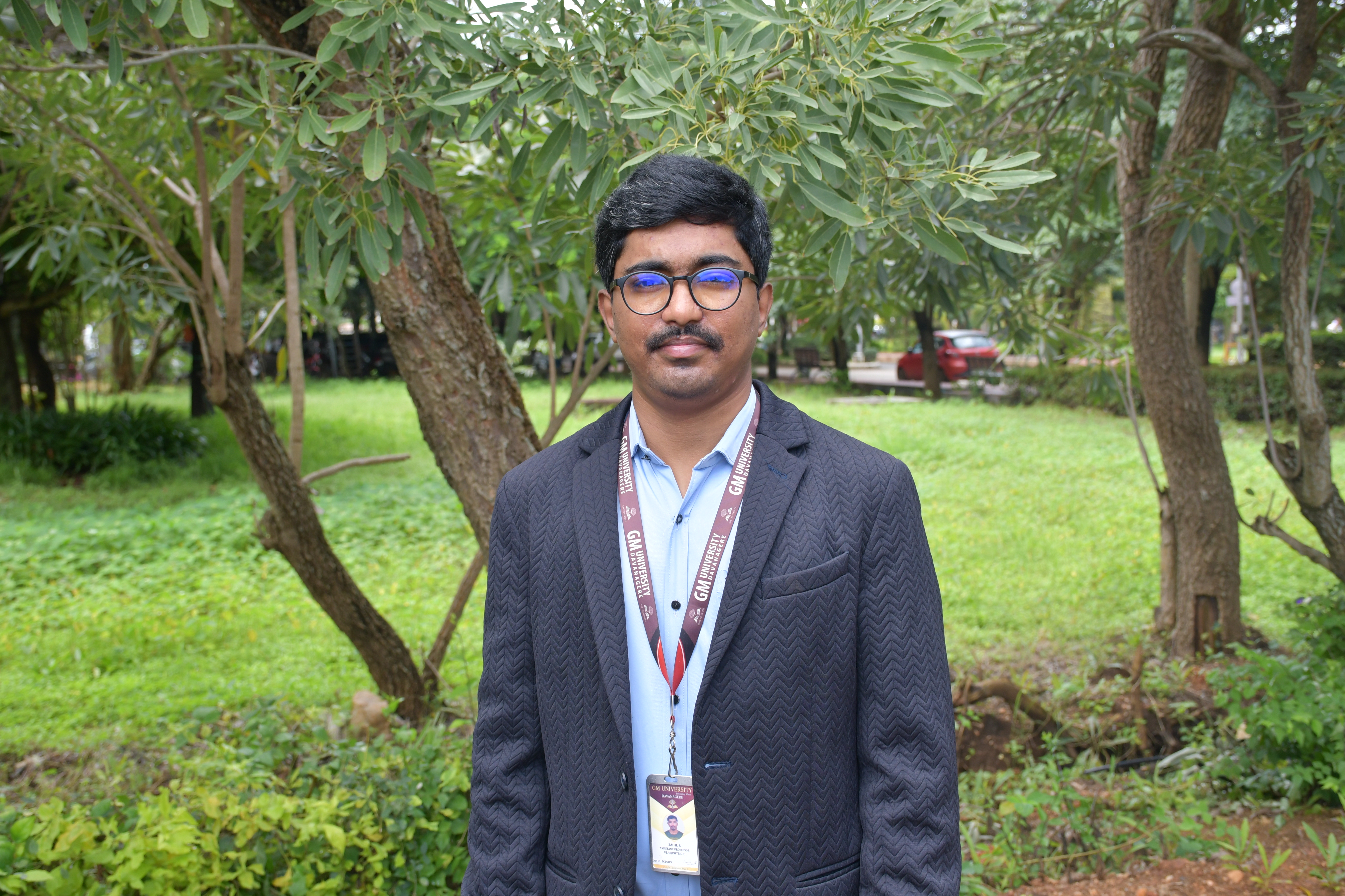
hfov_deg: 38.9
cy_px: 448
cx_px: 672
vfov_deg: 26.5
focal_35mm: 51
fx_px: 1905
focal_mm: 34
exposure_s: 1/250
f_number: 5.6
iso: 280
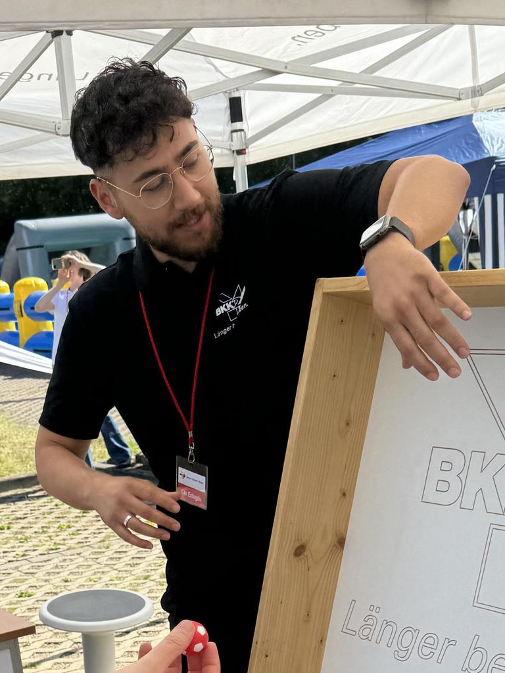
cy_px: 680
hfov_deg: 24.3
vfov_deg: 29.9
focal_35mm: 60
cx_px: 170
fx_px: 1167
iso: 80
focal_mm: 6.76
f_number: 1.78
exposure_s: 1/2105
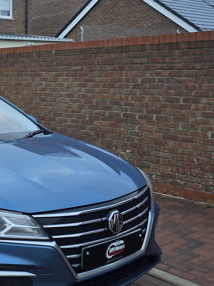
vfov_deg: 35.5
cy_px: 143
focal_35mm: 54
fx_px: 445
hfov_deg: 24.8
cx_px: -31
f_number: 1.7
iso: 40
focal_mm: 6.3
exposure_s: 1/180
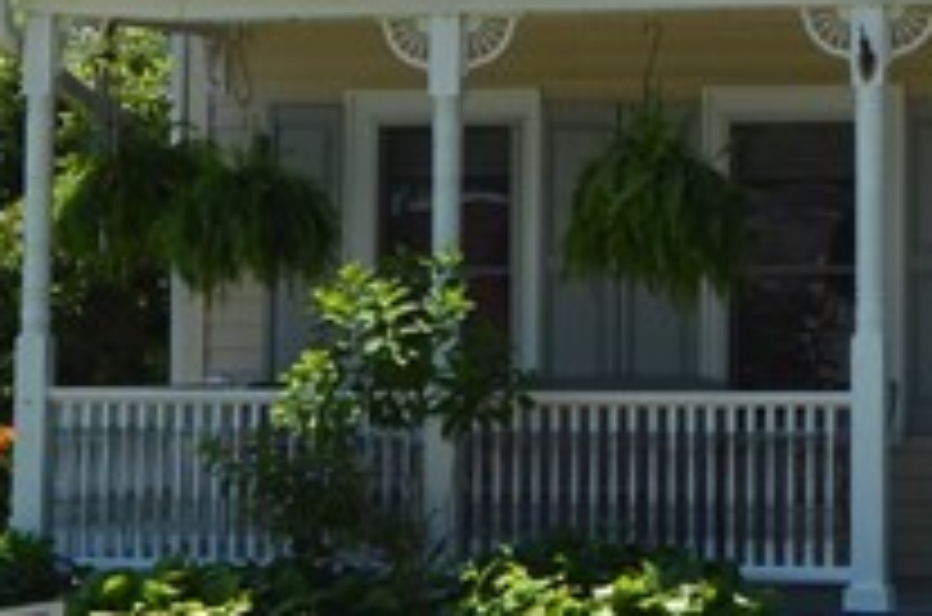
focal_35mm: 205
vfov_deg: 6.5
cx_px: 930
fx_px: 5295
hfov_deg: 10.0
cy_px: -423
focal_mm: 26
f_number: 8
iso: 100
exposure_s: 1/250
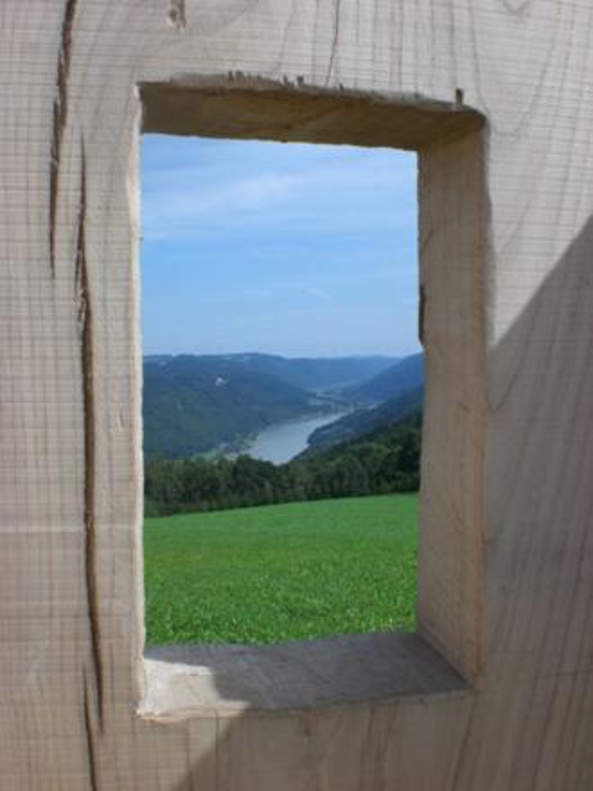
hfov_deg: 37.7
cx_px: 296
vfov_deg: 49.0
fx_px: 868
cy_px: 396
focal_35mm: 38
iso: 50
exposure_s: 1/500
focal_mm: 6.3
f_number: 4.4
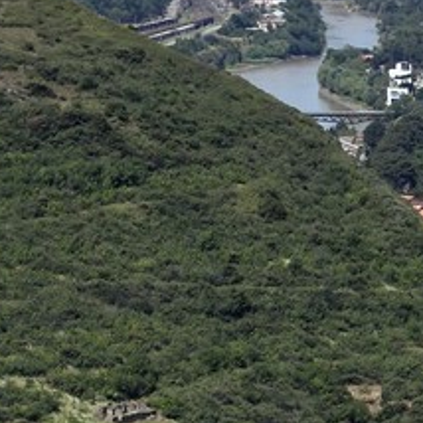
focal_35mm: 356
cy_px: 496
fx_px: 4922
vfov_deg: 4.9
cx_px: 1425
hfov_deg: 4.6
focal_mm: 56
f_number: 11
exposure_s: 1/250
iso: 200
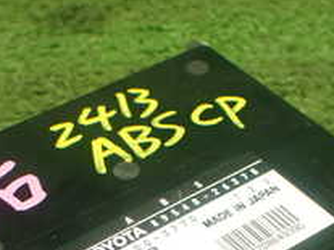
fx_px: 839
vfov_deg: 16.1
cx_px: 134
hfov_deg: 22.5
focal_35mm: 87
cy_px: 319
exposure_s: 1/125
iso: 500
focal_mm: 5.4
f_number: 2.3
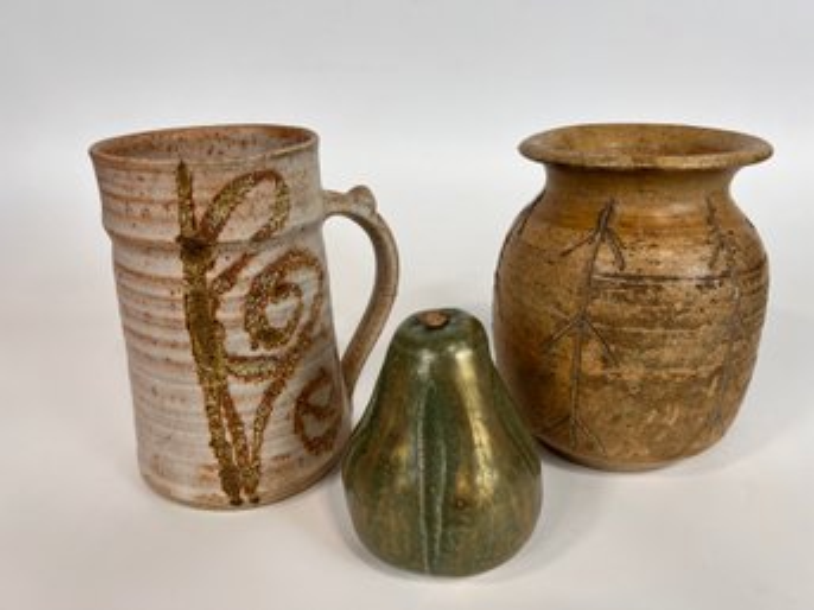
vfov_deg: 53.0
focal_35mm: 26
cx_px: 407
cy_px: 305
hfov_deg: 67.3
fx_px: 611
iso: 40
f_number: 1.5
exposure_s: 1/120
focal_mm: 5.7
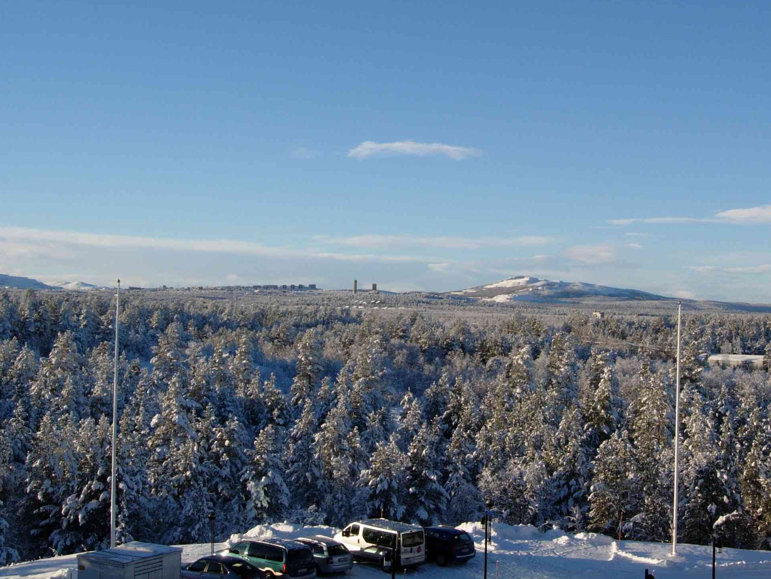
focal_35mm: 55
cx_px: 487
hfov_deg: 34.7
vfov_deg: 26.4
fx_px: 1225
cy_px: 192
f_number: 4.9
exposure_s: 1/575
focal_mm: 8.5
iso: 64
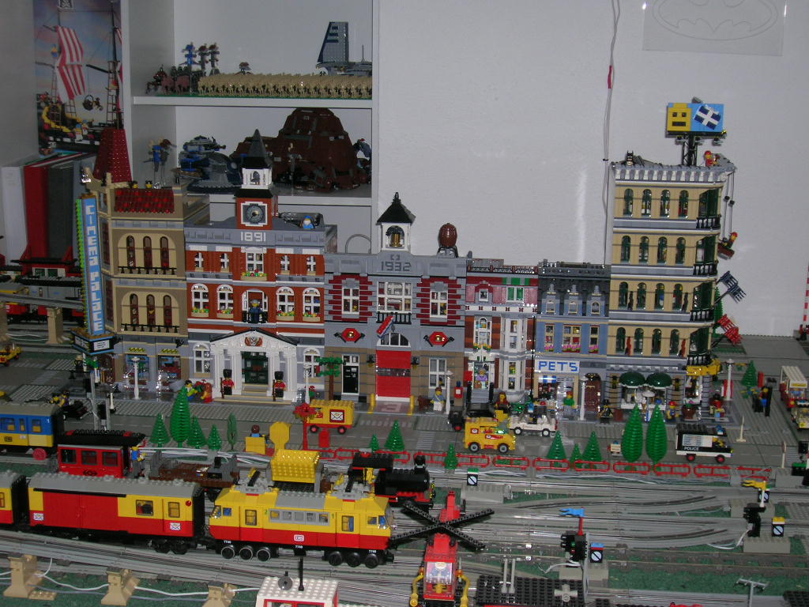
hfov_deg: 35.5
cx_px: 404
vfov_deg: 27.0
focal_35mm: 54
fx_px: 1262
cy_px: 304
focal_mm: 9
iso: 78
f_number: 3.4
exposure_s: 1/60.1
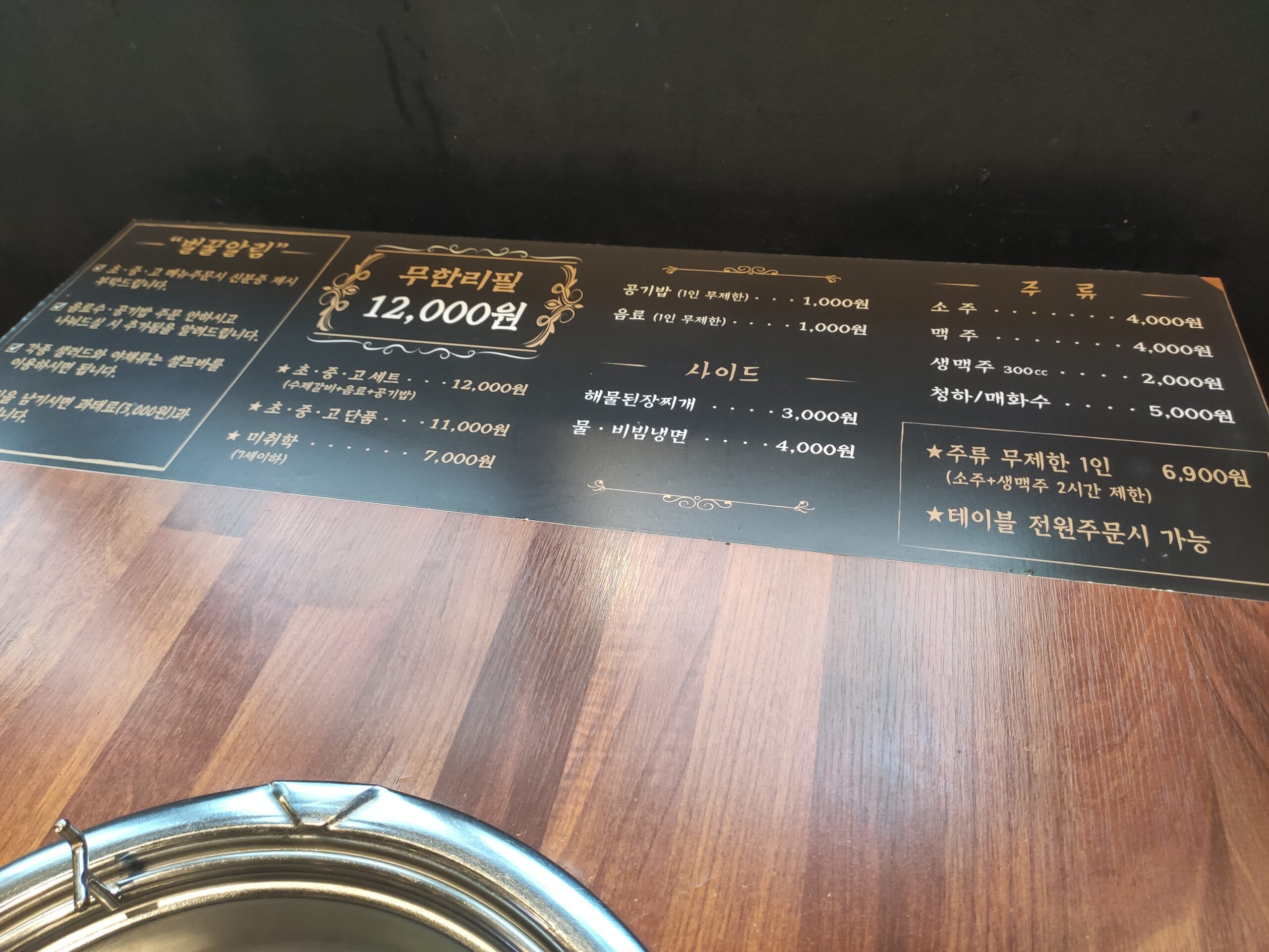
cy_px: 476
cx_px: 634
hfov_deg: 67.3
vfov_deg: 53.1
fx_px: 953
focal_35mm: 26
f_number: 1.75
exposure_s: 1/30
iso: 599
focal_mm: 4.77
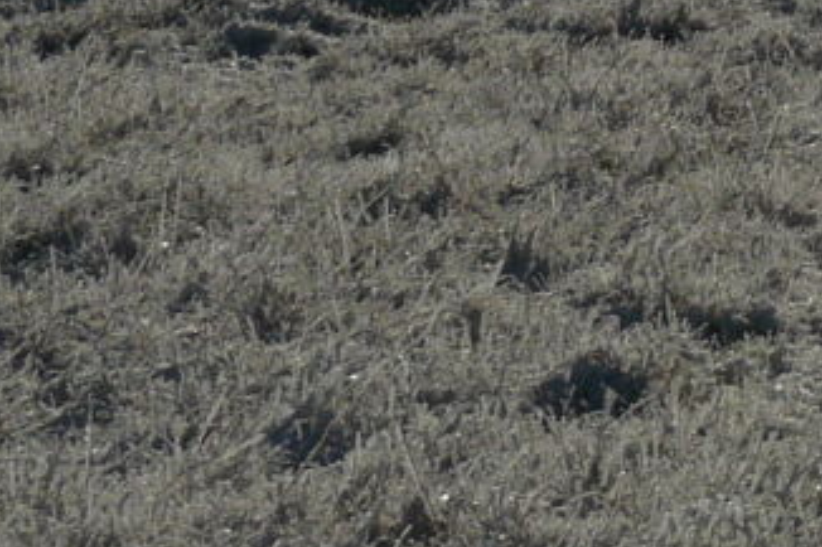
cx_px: 1034
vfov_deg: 4.6
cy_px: -726
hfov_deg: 7.0
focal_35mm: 294
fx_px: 6709
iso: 100
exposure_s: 1/1300
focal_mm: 10.7
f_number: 8
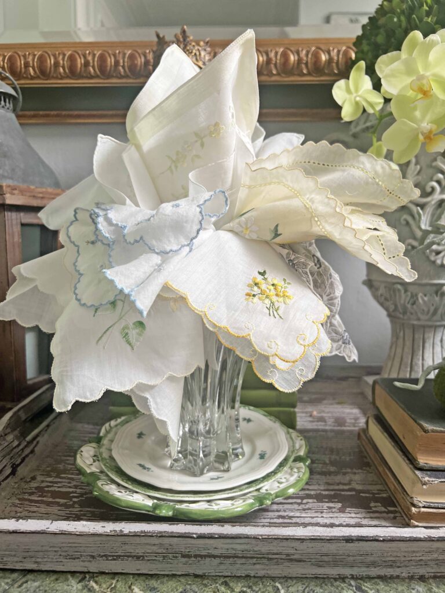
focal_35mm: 26
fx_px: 446
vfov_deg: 67.3
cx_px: 222
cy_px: 296
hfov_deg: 53.1
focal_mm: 5.7
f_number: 1.5
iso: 100
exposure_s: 1/121
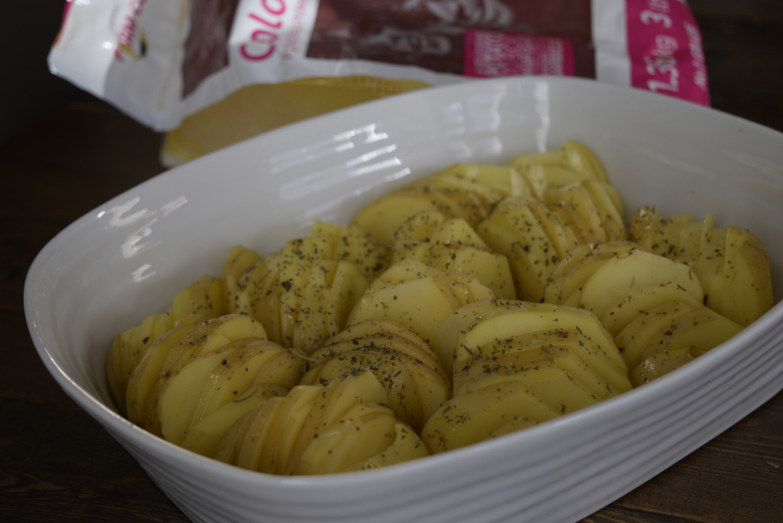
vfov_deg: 21.6
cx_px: 392
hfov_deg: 31.9
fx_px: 1370
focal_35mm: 63
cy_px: 262
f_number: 5
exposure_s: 1/80
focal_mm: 42
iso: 400
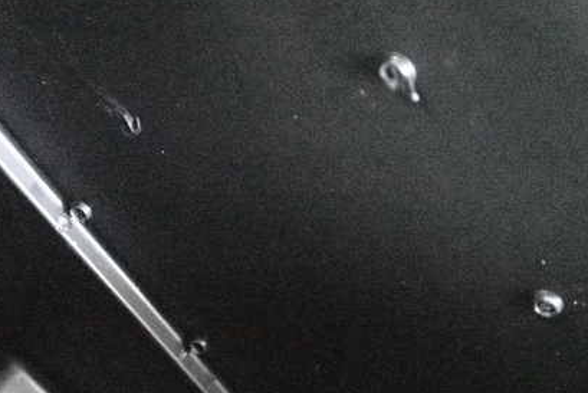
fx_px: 948
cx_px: 285
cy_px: 248
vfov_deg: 23.3
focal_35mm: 58
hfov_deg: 34.5
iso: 12800
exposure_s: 1/80
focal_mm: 6.83
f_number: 2.7
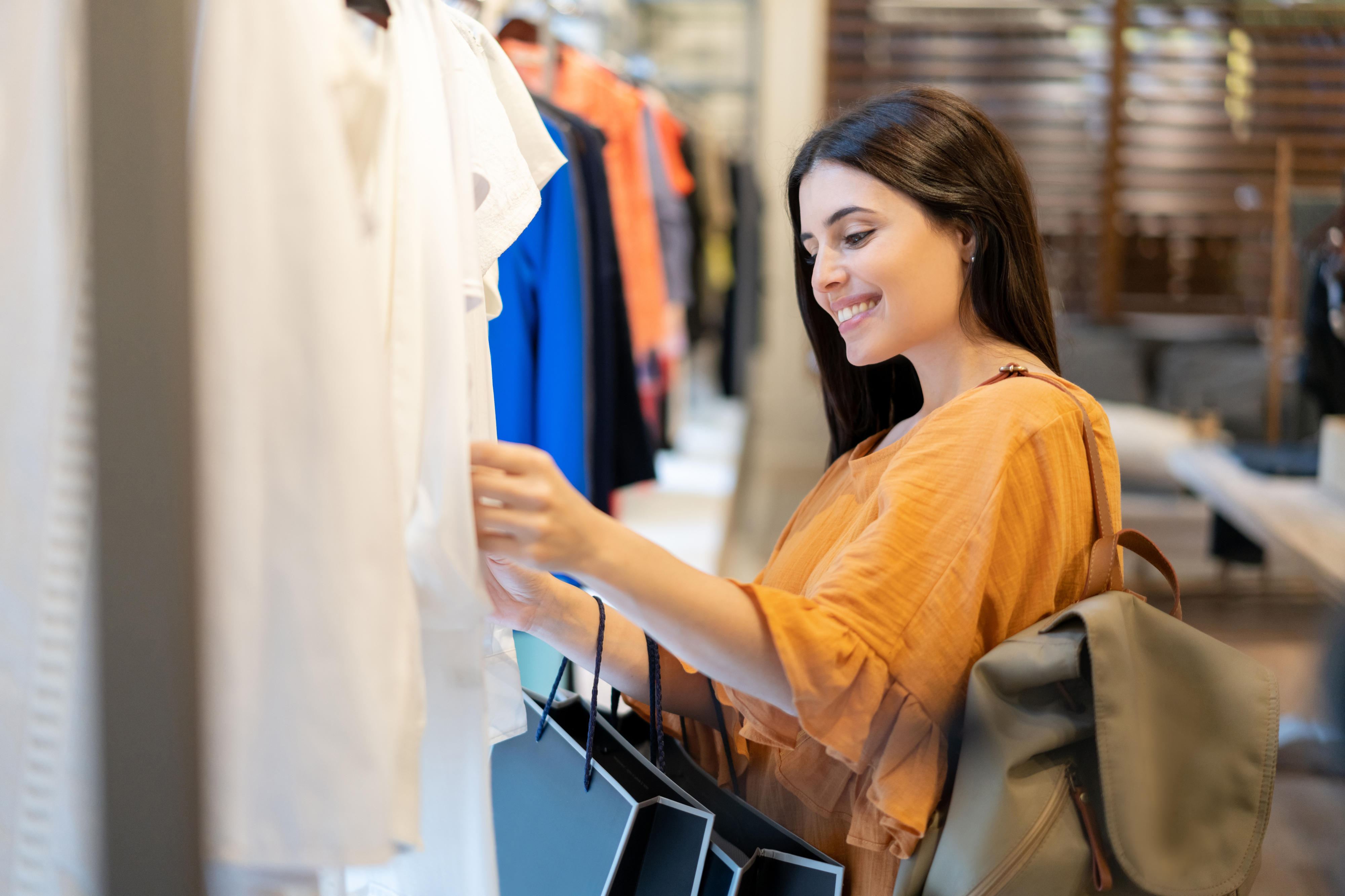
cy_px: 448
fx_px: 2055
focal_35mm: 55
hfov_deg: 36.2
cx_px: 672
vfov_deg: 24.6
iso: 500
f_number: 1.8
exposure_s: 1/250
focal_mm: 55
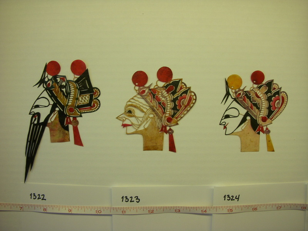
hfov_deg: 49.0
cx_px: 154
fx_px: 338
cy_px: 116
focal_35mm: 38
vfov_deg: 37.7
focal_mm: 6.3
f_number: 3.3
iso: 100
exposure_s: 1/160
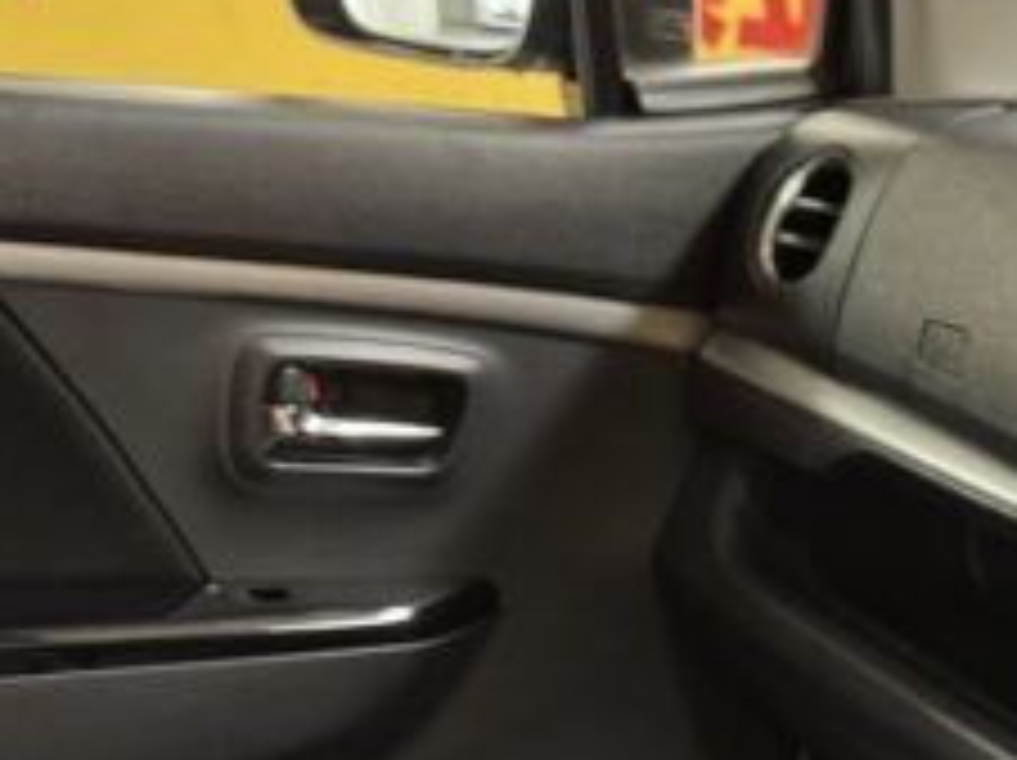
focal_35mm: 85
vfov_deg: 16.9
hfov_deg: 20.5
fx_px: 2495
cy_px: 787
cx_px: 1422
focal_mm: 6.76
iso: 250
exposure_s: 1/50
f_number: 1.78
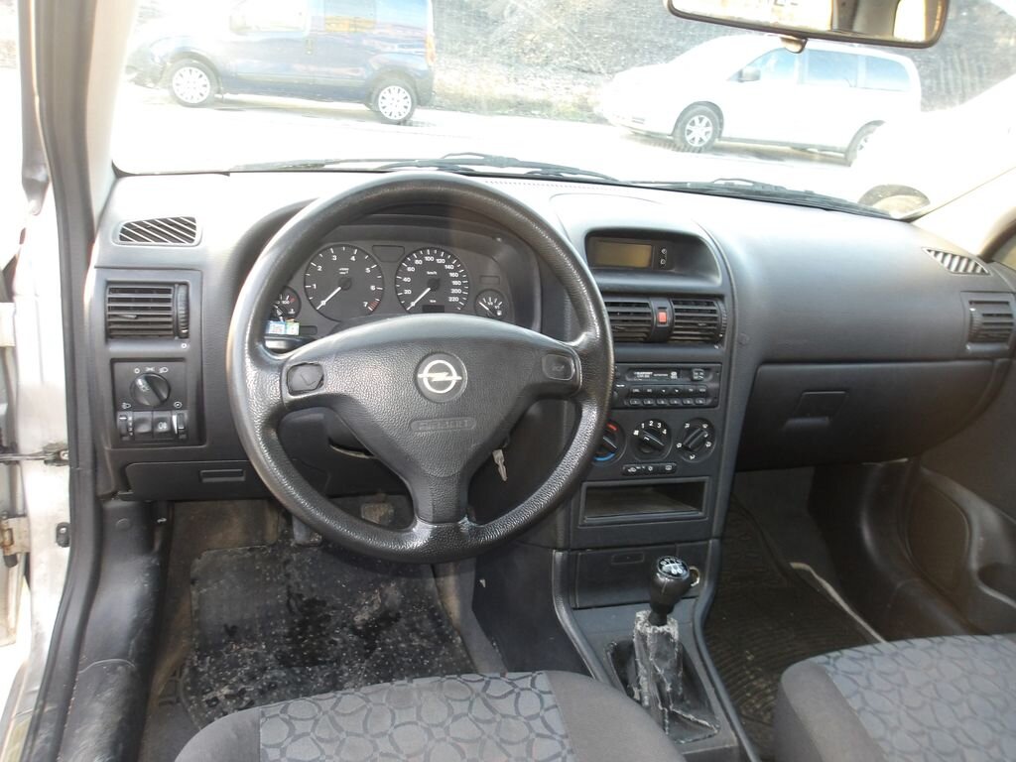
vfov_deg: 51.4
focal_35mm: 27
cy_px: 381
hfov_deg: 65.3
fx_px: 792
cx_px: 508
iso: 200
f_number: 3
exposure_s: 1/29
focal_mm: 4.9
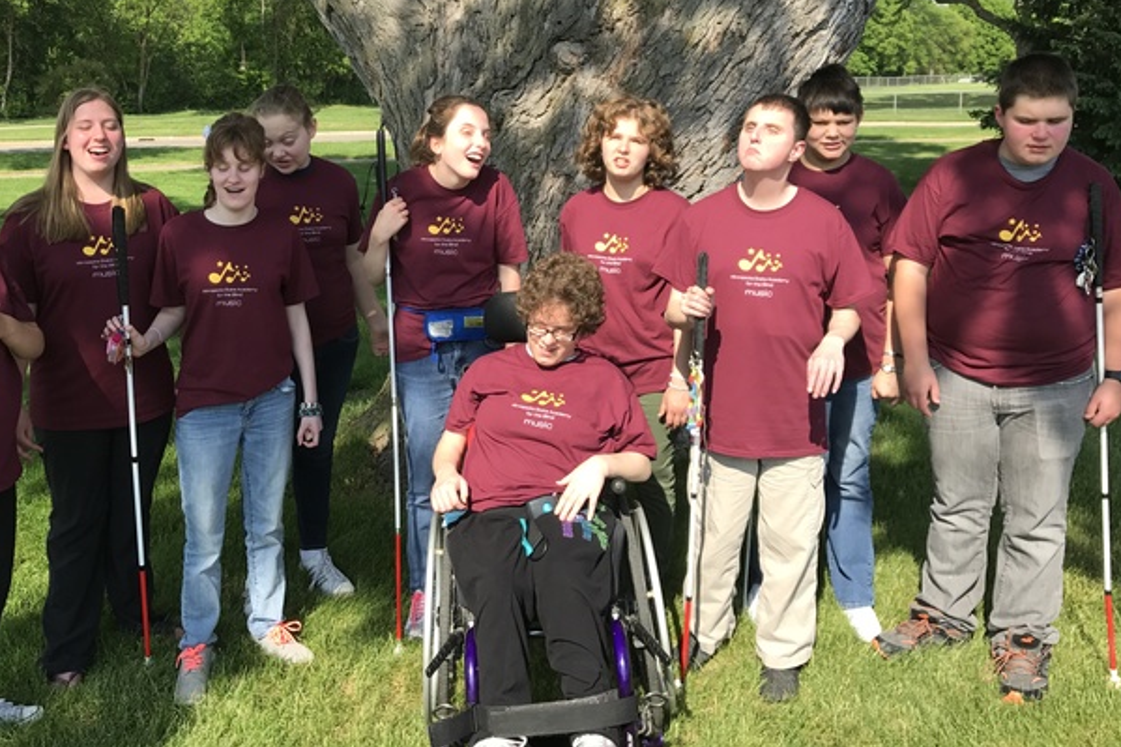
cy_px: 243
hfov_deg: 54.3
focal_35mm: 35
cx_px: 490
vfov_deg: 37.4
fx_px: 1089
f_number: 1.8
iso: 20
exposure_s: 1/1076
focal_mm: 3.99
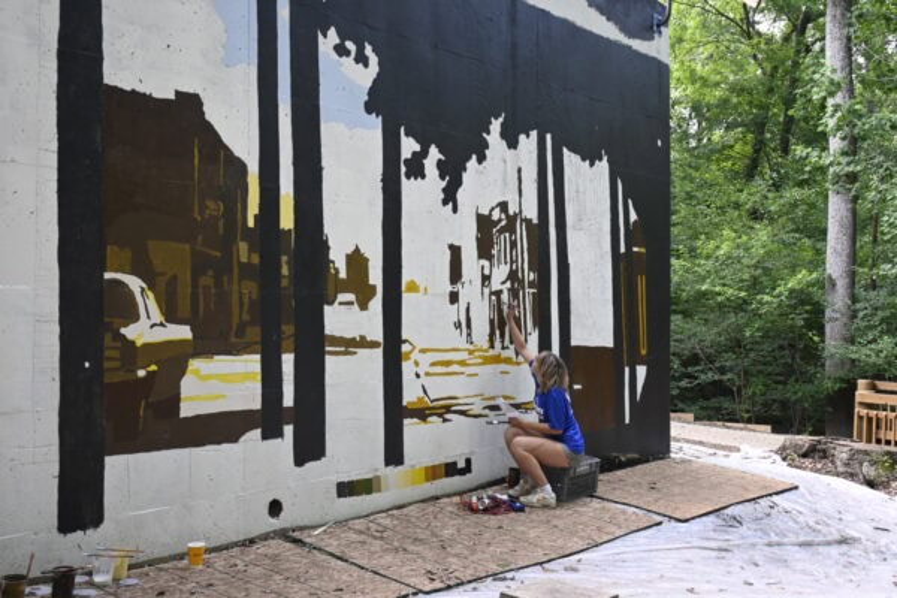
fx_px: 841
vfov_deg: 39.1
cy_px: 299
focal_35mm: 34
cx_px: 448
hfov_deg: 56.1
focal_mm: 22.5
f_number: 4
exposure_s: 1/125
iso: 400
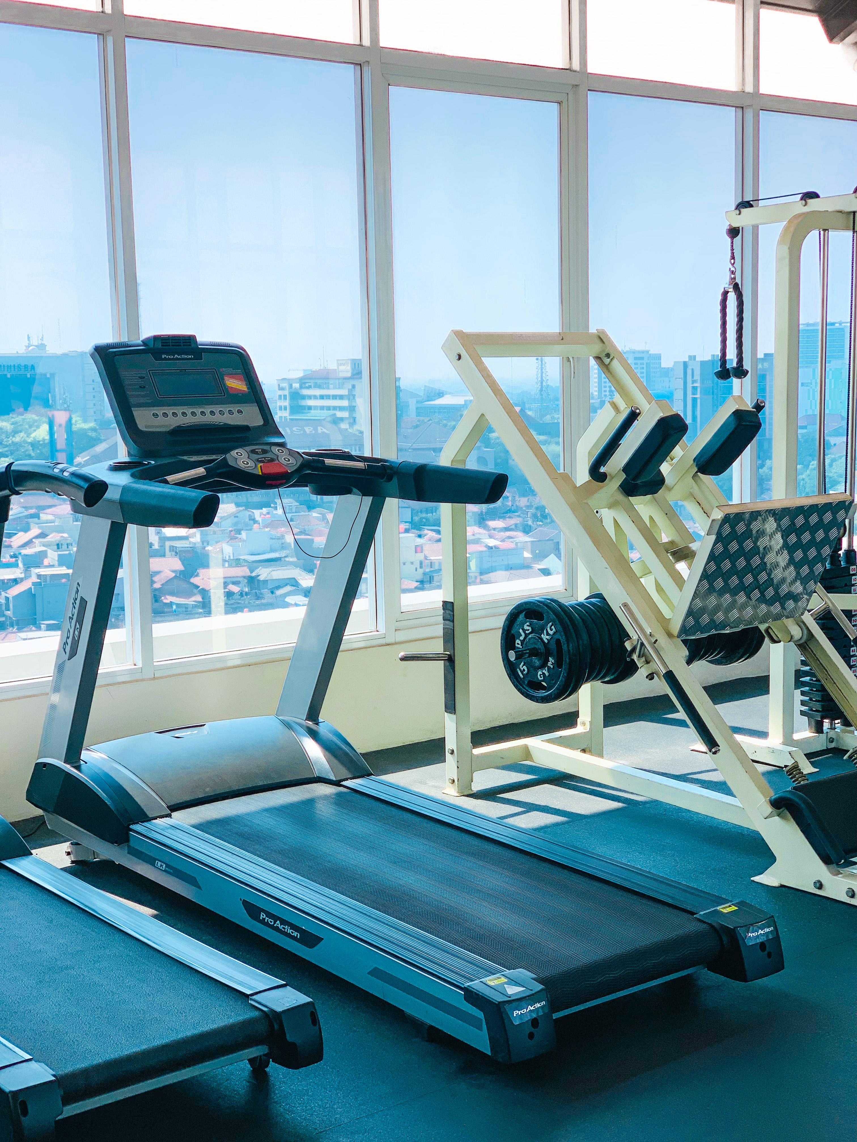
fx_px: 1717
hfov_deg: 28.0
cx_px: 428
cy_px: 571
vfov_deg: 36.8
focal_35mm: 52
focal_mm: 6
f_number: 2.4
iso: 16
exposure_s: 1/460
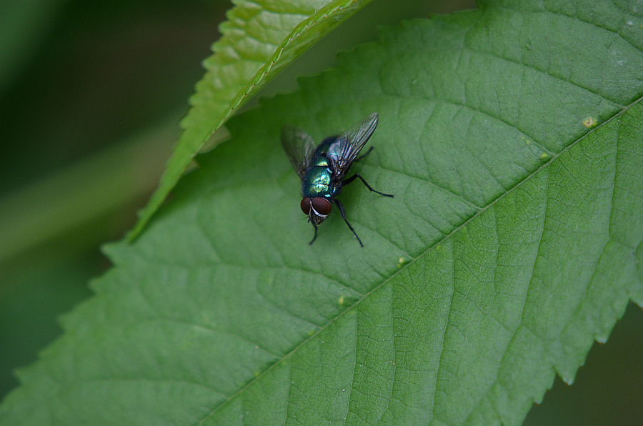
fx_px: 5347
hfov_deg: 6.9
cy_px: 213
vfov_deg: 4.6
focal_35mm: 300
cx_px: 322
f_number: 8
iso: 320
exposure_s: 1/125
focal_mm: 200
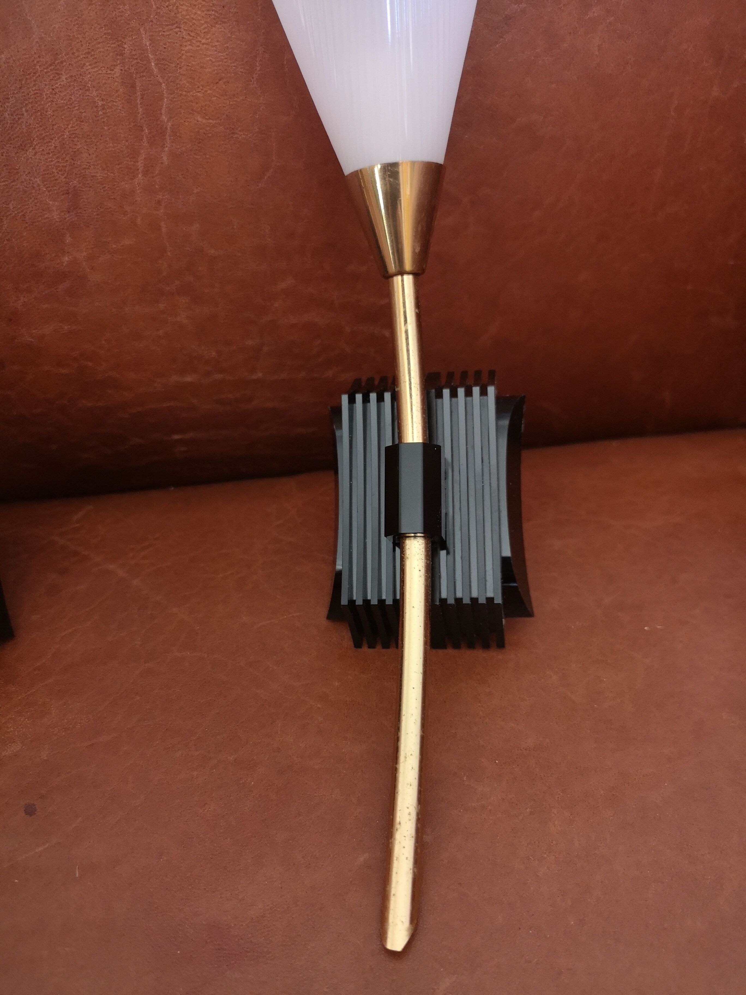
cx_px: 373
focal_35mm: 27
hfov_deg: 51.4
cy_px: 498
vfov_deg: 65.3
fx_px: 776
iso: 400
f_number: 1.8
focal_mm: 5.58
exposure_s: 1/25
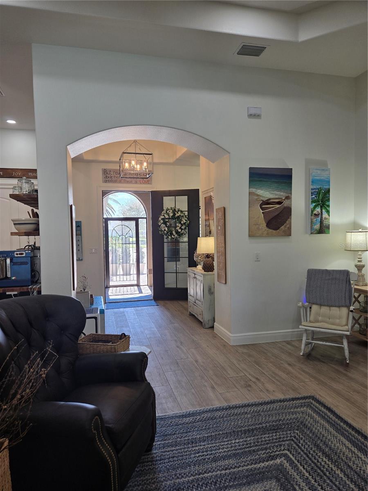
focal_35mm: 23
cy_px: 246
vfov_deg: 73.9
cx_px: 184
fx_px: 326
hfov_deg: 58.9
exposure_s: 1/120
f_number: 1.8
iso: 40
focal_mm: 5.4
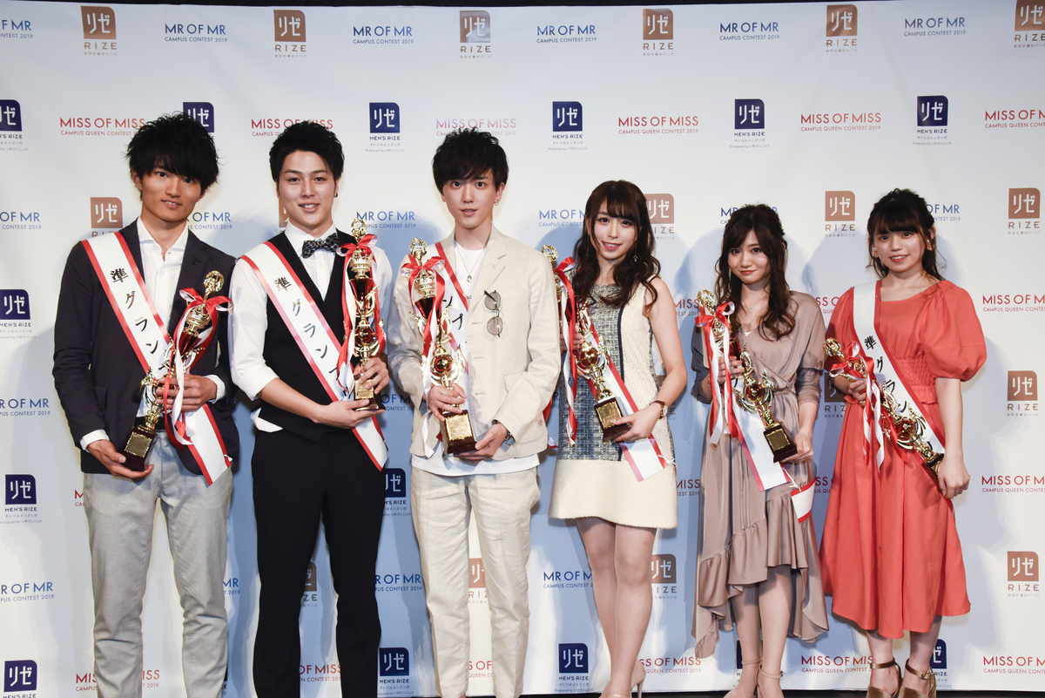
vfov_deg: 37.9
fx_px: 1016
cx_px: 522
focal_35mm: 35
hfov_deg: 54.4
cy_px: 349
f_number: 11
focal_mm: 35
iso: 1000
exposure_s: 1/125
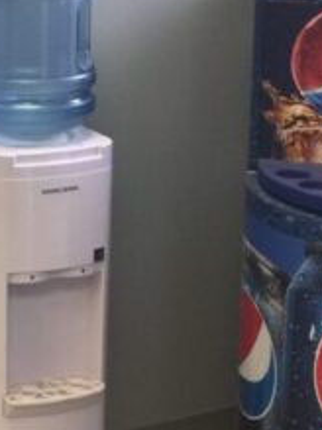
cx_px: -192
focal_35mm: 106
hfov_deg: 13.0
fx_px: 1316
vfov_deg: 18.5
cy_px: 147
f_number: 2.2
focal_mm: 4.15
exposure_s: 1/30
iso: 50
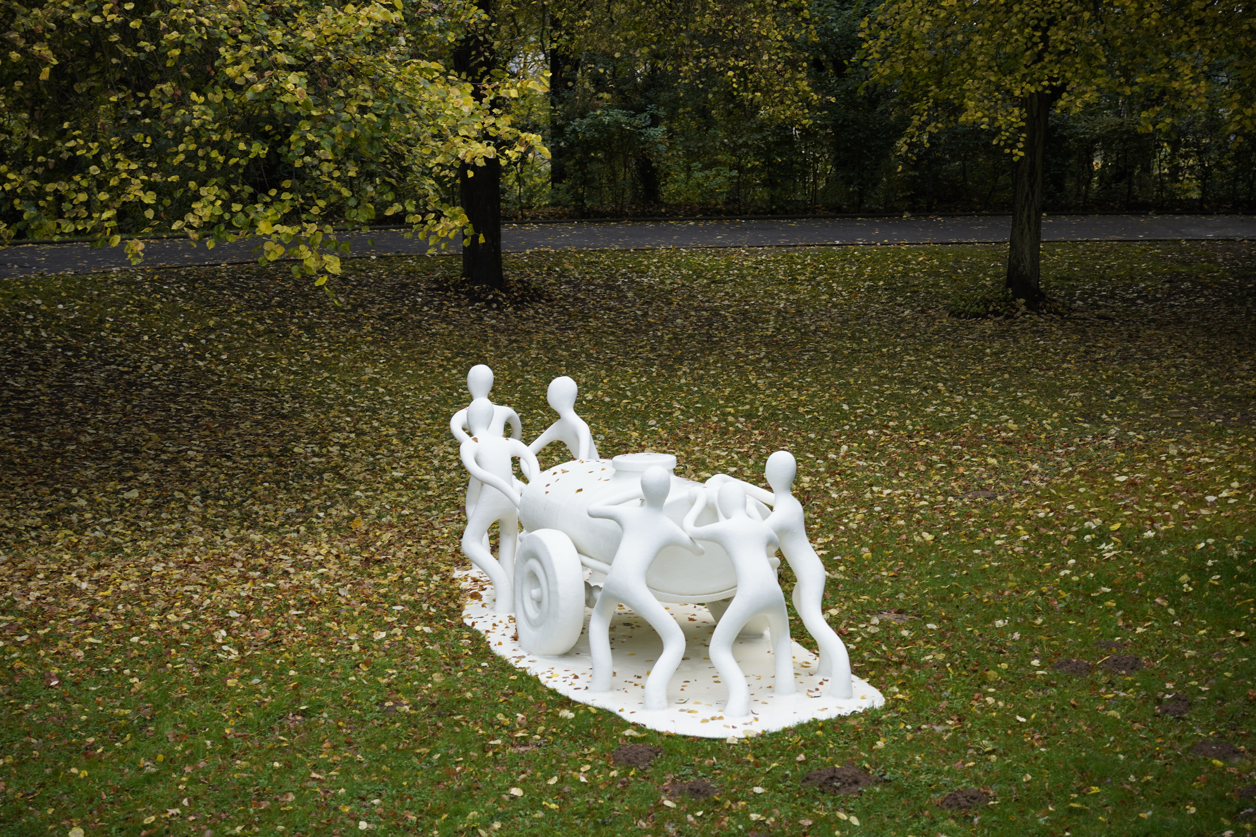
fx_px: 2616
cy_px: 418
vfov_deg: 18.2
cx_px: 628
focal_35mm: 75
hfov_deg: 27.0
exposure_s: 1/160
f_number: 3.5
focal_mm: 50
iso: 100
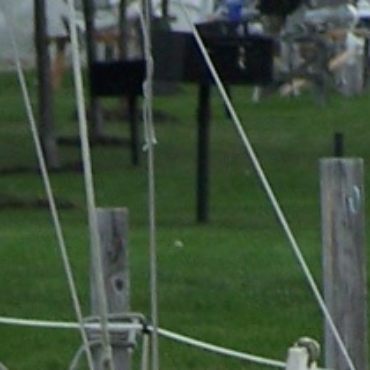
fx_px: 13363
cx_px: -120
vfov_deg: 1.6
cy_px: 886
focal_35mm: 1105
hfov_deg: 1.6
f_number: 3.2
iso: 80
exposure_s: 1/350
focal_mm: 28
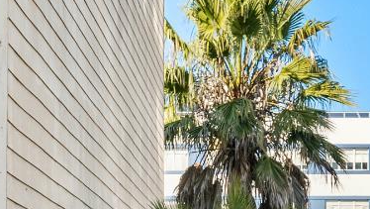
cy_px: 467
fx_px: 1483
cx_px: 270
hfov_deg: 14.2
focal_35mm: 151
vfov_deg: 7.6
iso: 400
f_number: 6.3
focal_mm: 24
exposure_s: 1/160
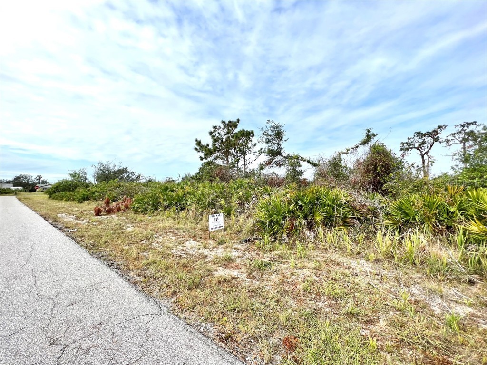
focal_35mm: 13
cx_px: 244
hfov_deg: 106.2
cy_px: 182
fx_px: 183
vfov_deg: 89.9
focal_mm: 1.57
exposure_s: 1/1647
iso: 32
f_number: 1.8
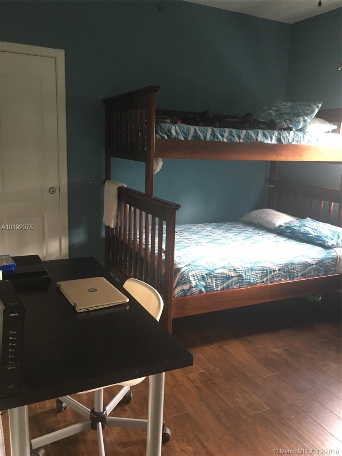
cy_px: 228
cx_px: 171
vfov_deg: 61.7
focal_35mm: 29
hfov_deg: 48.2
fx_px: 382
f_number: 2.2
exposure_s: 1/30
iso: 125
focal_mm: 4.15
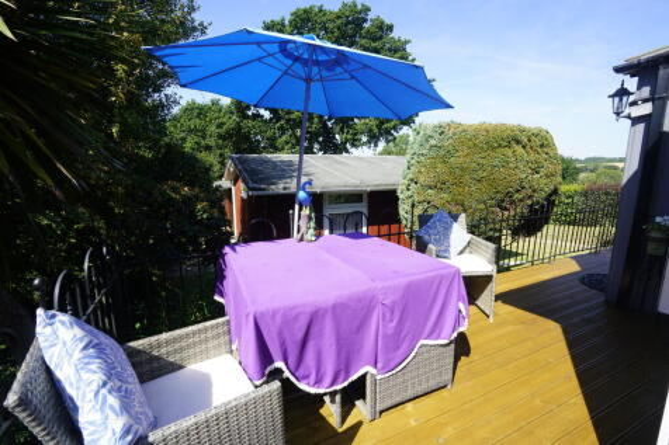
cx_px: 334
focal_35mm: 16
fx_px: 297
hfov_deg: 96.8
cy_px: 222
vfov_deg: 73.7
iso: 320
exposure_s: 1/60
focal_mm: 16
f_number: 16
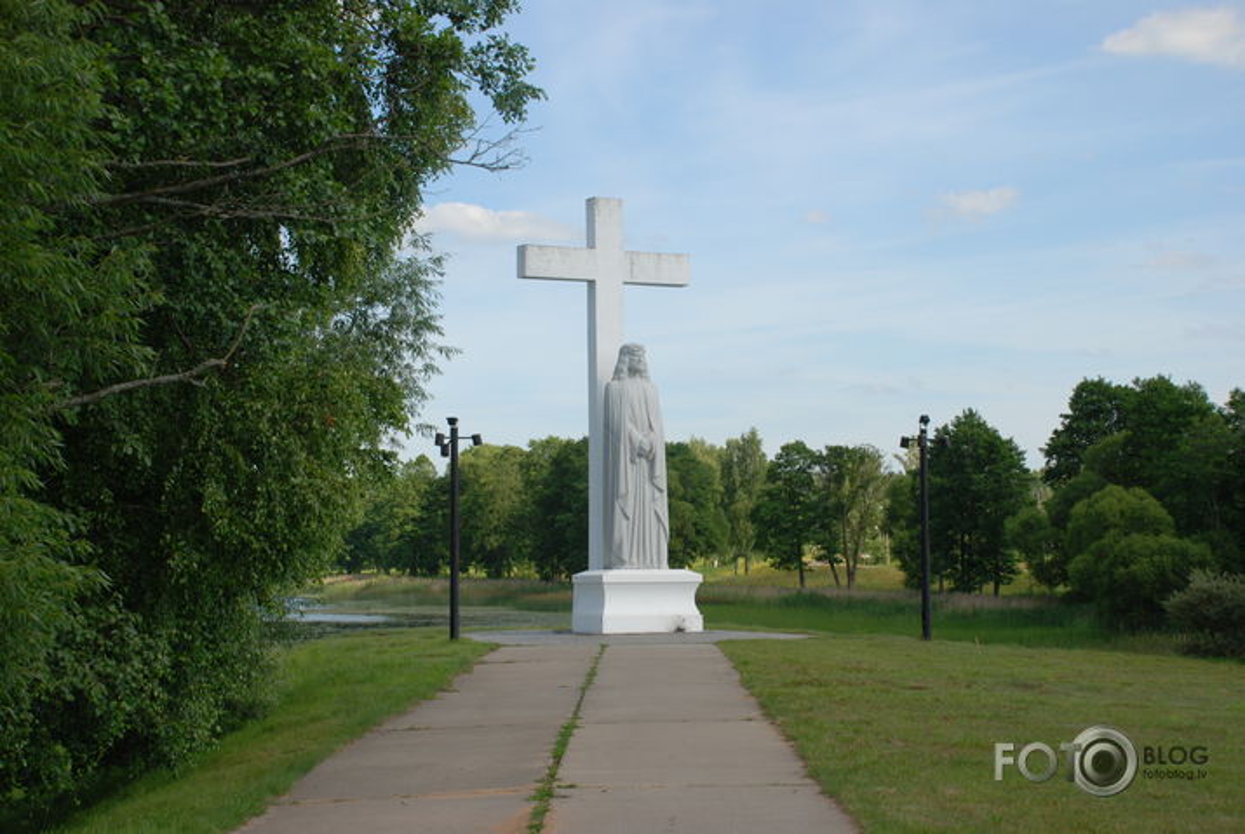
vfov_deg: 20.7
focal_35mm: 66
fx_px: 2286
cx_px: 622
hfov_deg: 30.5
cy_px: 417
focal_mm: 44
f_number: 6.3
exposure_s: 1/250
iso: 100
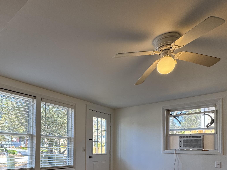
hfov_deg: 62.1
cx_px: 61
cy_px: 143
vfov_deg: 47.7
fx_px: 177
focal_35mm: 27
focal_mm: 2.22
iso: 50
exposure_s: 1/120
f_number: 2.2
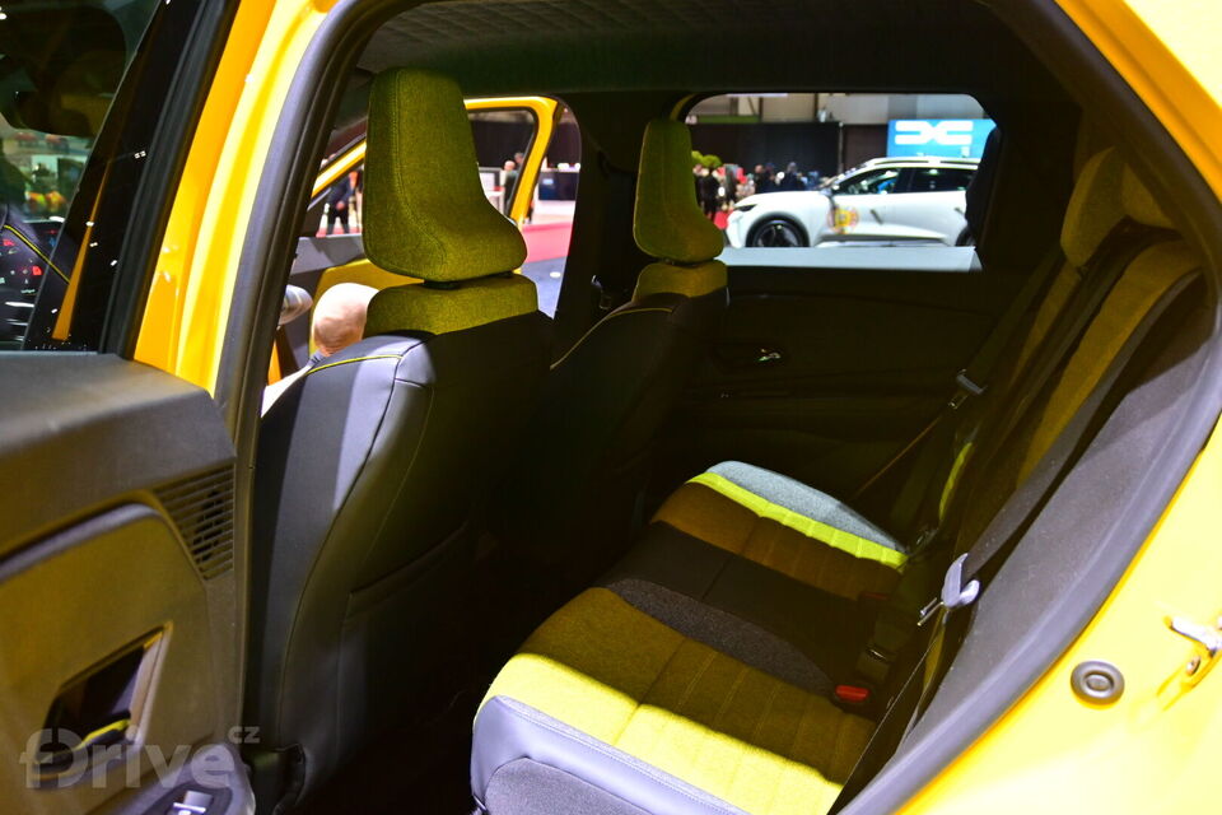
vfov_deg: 40.8
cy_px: 408
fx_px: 1095
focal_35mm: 32
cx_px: 611
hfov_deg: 58.3
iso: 800
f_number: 4
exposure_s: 1/30
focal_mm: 21.5
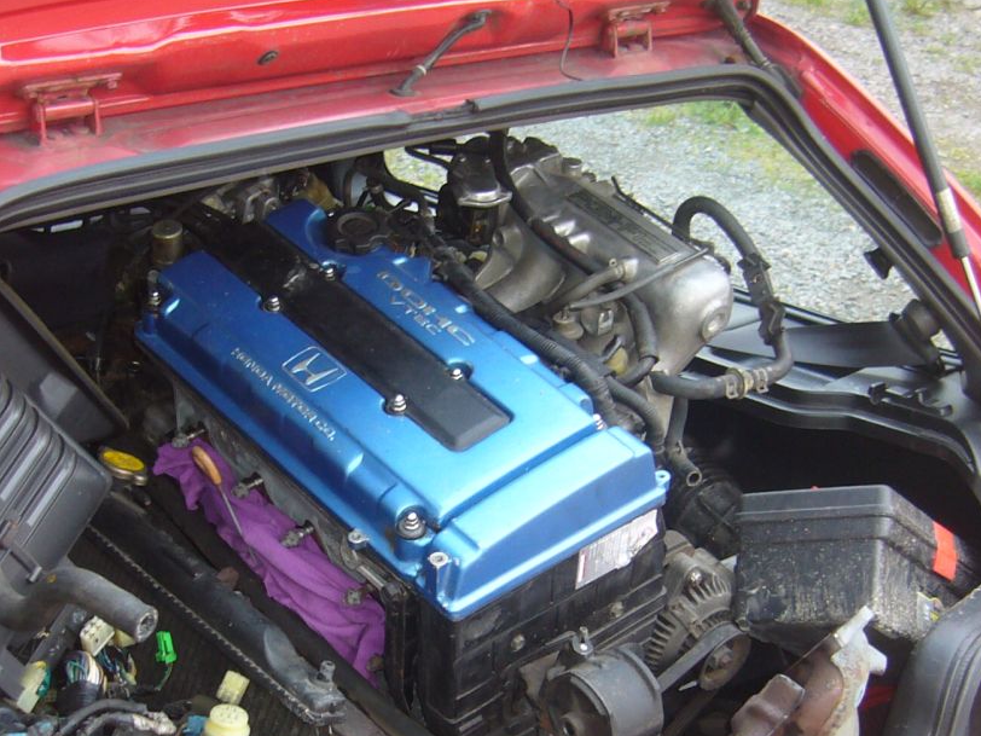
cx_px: 424
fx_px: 1955
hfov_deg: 28.1
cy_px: 486
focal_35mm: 69
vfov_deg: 21.2
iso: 80
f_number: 2.8
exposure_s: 1/30
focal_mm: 5.8
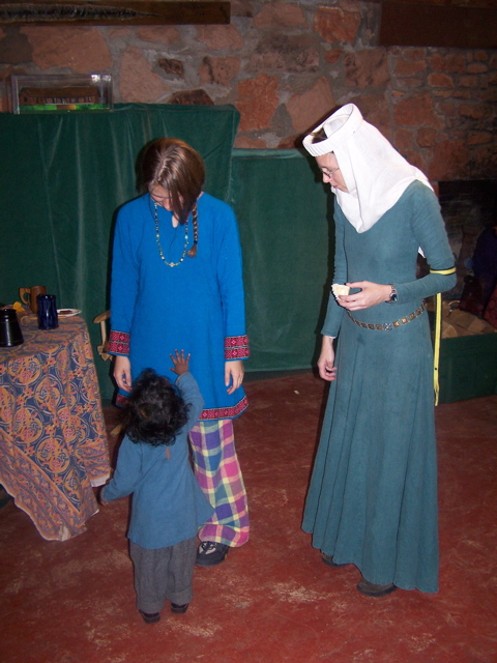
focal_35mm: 38
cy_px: 332
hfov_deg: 37.7
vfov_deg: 49.0
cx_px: 248
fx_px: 727
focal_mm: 6.3
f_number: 2.8
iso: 140
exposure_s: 1/60
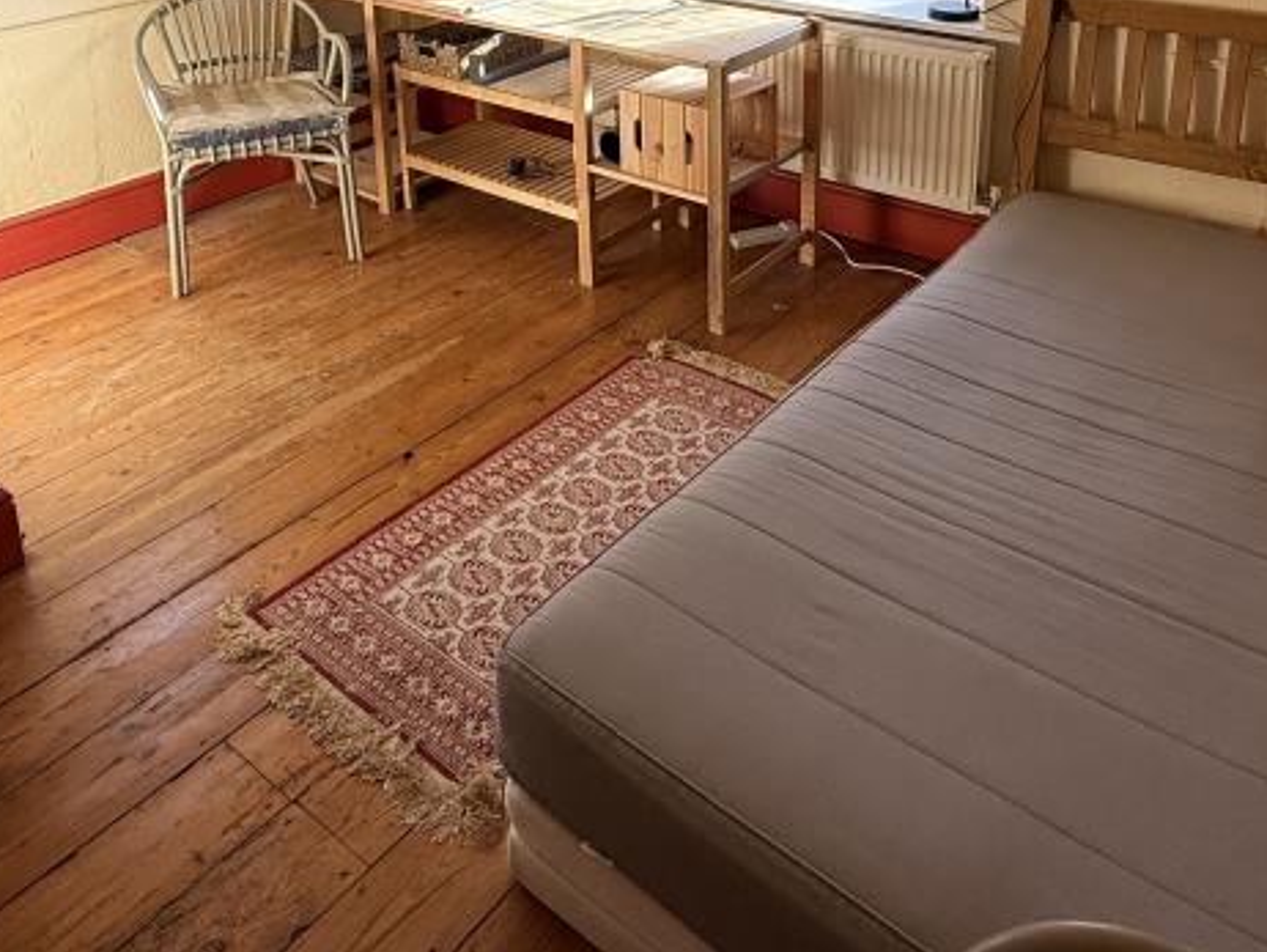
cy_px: 33
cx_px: 639
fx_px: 1135
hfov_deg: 58.3
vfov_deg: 40.6
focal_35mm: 31
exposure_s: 1/186
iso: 50
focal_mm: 2.22
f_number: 2.2
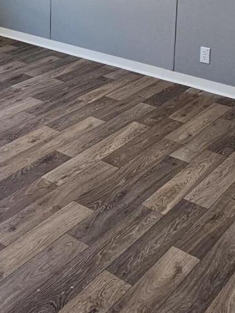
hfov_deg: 27.1
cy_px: 14
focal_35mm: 53
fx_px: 480
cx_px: 56
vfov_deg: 33.6
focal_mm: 2.2
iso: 125
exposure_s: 1/60
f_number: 2.2
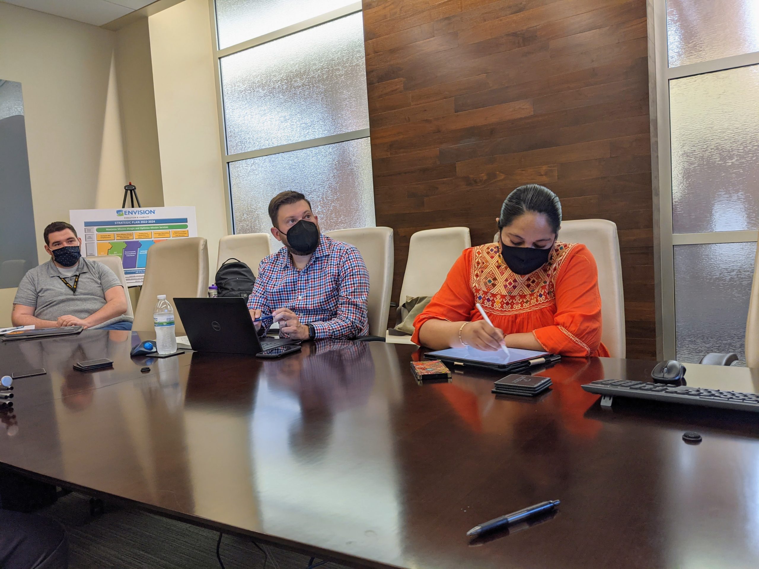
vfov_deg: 51.4
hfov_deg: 65.3
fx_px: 592
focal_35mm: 27
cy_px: 284
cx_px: 380
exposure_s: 1/40
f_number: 1.73
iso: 71
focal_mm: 4.38
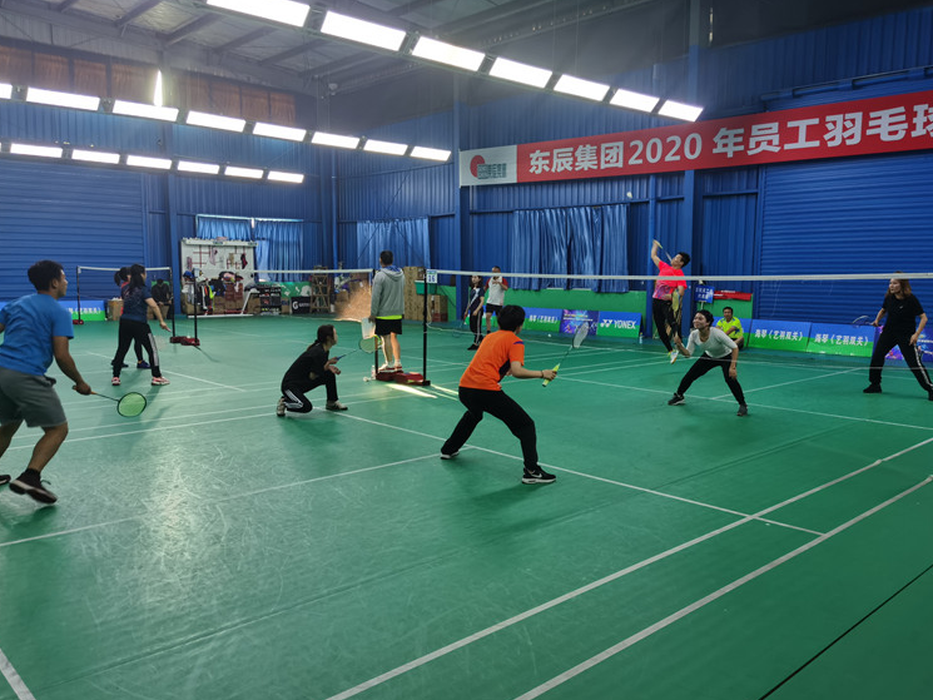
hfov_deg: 61.6
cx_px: 472
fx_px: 782
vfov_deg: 48.2
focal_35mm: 29
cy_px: 361
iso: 160
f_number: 1.6
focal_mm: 5.56
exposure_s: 1/100
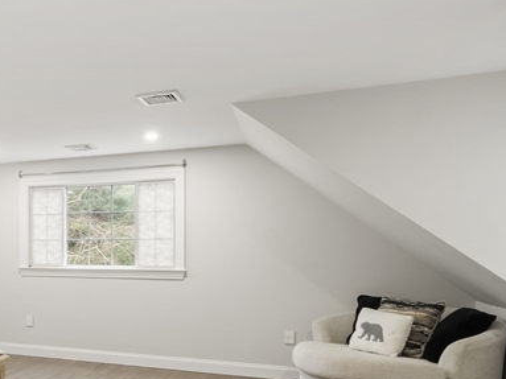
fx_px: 526
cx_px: 12
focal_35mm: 36
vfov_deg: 39.0
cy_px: 266
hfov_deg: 44.5
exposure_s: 1/2.5
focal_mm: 14
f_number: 7.1
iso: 320
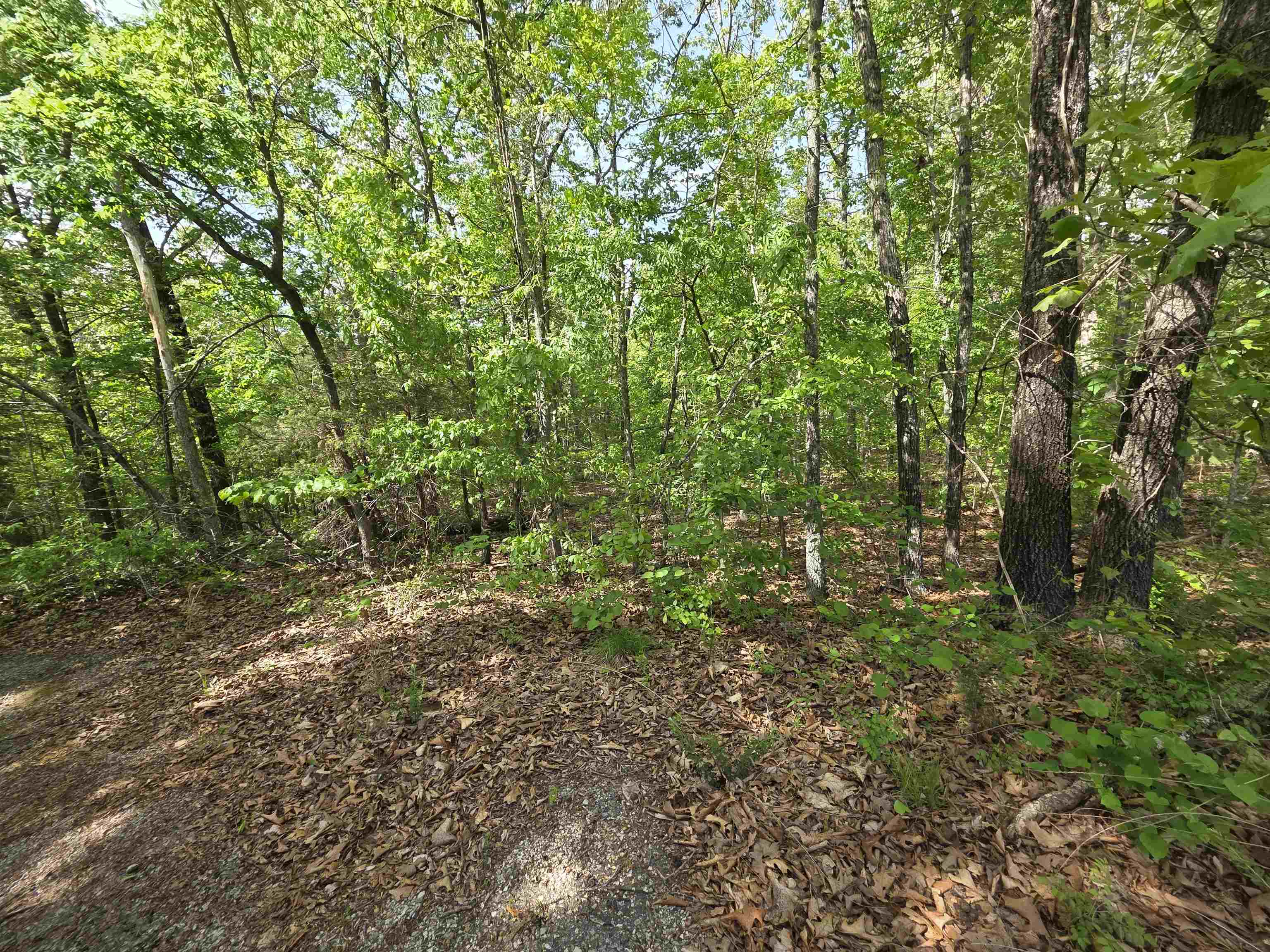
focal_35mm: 13
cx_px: 635
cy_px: 476
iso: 40
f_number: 1.9
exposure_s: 1/316
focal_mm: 2.2
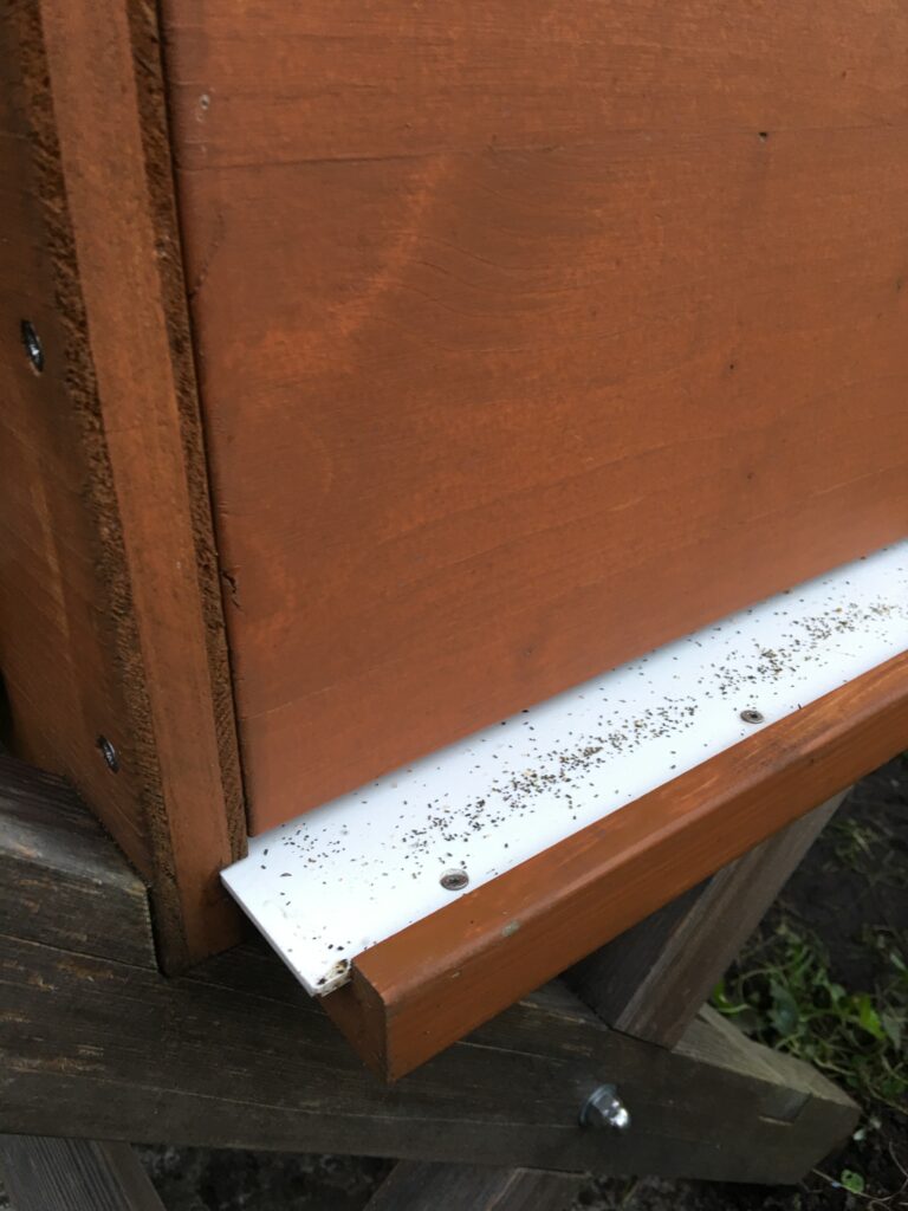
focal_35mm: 29
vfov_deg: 61.7
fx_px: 1014
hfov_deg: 48.2
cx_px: 454
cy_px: 606
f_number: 2.2
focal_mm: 4.15
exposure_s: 1/17
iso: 32
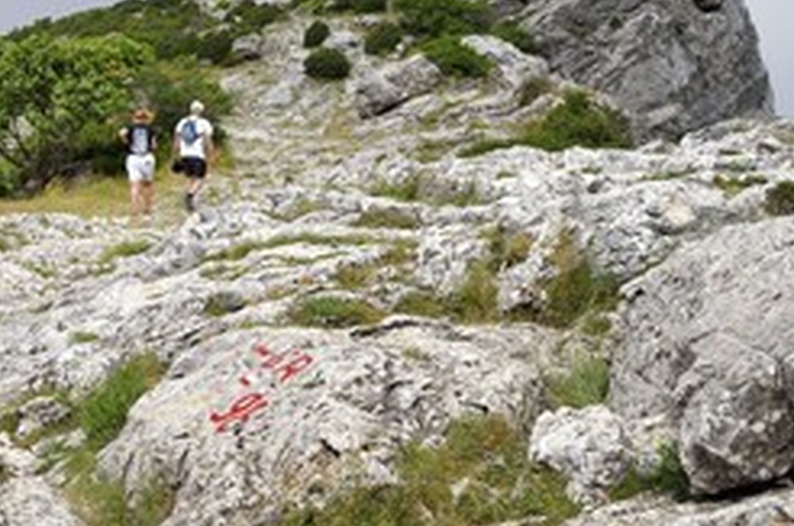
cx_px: 515
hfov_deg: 28.0
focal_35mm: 72
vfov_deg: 18.8
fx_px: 1585
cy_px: 168
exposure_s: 1/400
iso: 200
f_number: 9
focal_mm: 42
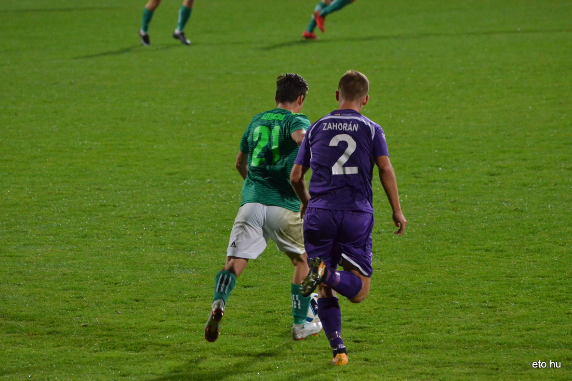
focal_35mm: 333
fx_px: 5290
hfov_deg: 6.2
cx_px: 286
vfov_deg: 4.1
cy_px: 190
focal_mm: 220
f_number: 5.3
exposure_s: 1/500
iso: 2500
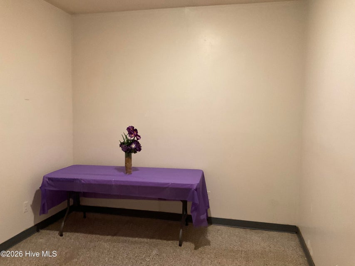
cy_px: 133
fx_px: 297
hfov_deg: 61.7
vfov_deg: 48.2
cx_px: 178
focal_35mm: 29
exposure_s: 1/60
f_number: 1.8
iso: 250
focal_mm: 3
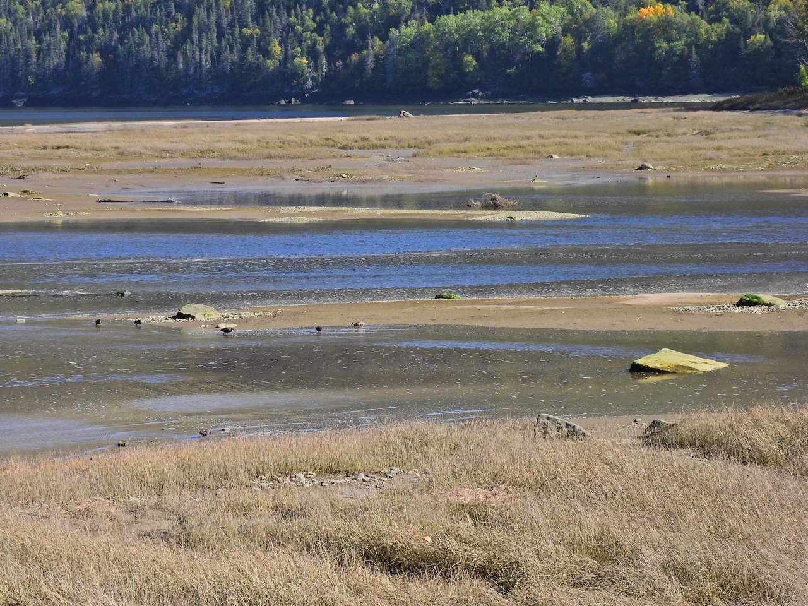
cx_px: 404
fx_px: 2918
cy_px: 303
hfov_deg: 15.8
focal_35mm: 125
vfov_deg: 11.9
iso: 100
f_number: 6.3
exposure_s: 1/250
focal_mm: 22.3
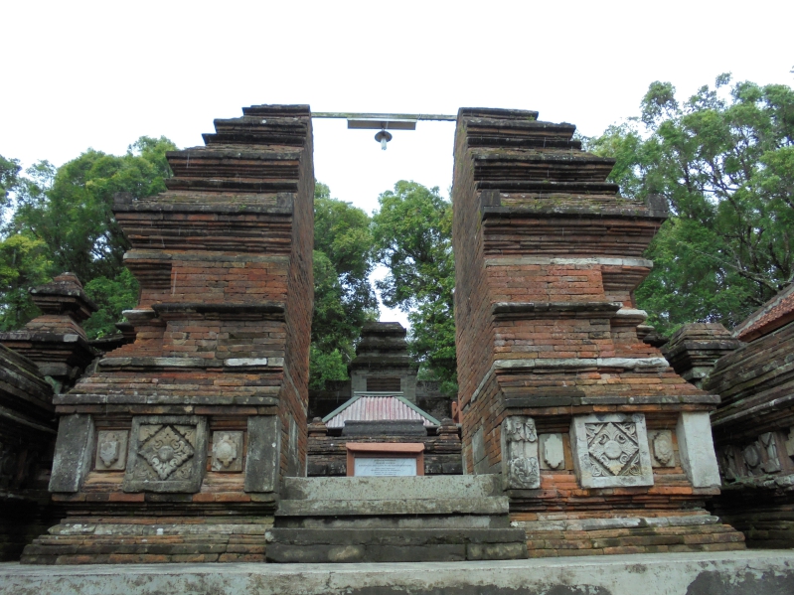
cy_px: 298
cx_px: 397
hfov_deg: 67.3
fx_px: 596
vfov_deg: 53.1
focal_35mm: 26
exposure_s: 1/250
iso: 100
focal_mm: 4.6
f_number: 3.5
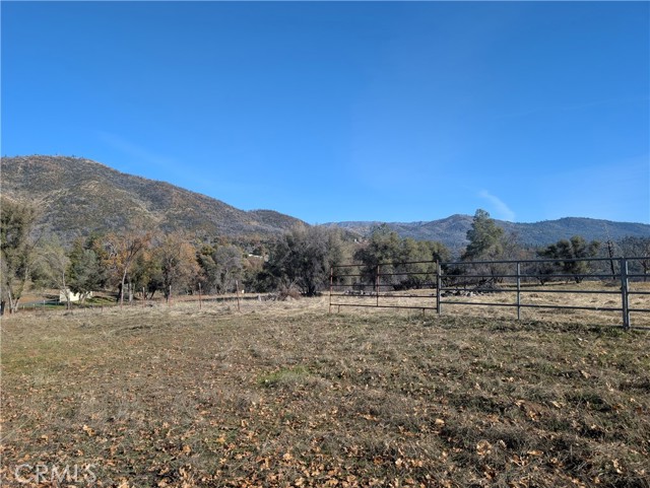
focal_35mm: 24
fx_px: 451
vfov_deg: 56.9
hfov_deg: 71.6
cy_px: 244
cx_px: 325
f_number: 1.68
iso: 20
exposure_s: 1/782
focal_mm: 6.9
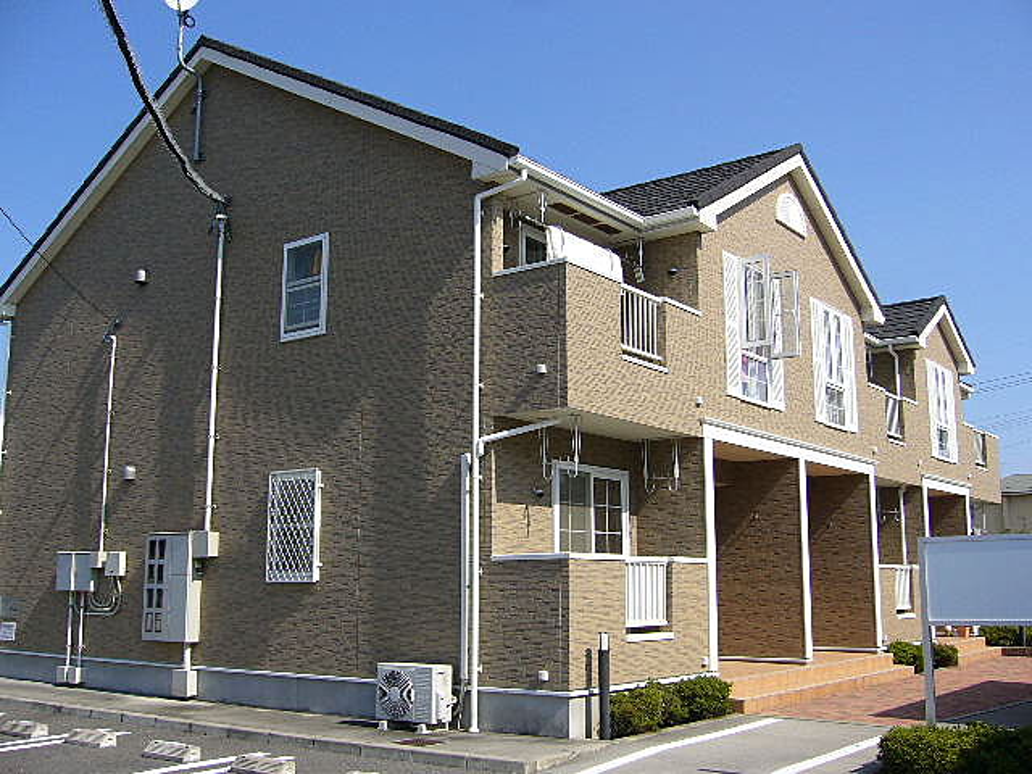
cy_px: 387
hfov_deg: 52.6
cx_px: 516
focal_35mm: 35
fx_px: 1043
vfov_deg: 40.7
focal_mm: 5.8
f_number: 5.6
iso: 80
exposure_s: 1/320
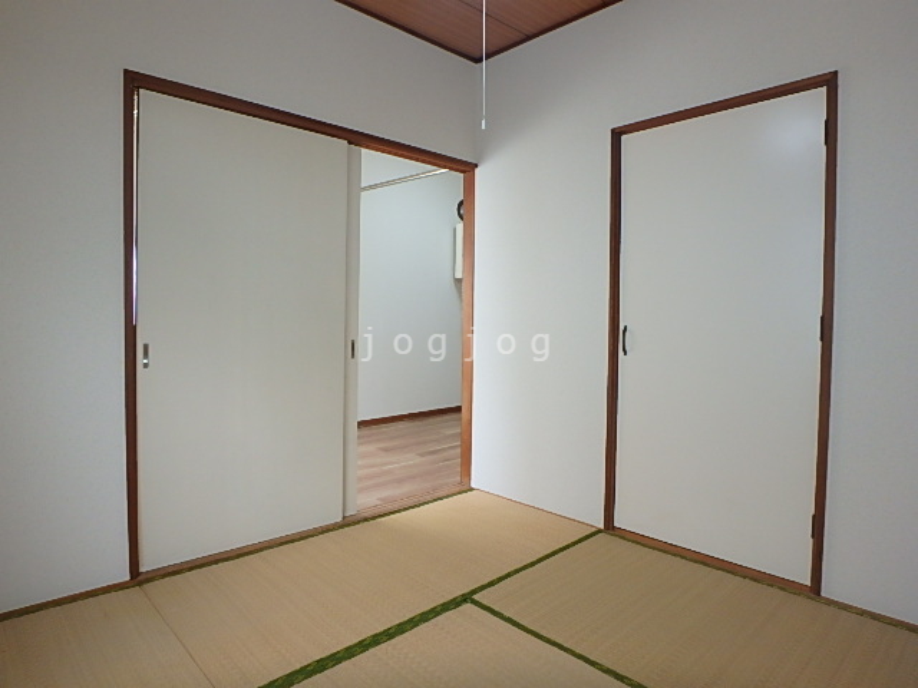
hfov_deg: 79.0
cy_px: 344
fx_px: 557
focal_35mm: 21
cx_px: 459
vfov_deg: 63.4
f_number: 3.5
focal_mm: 3.7
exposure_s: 1/50
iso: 200
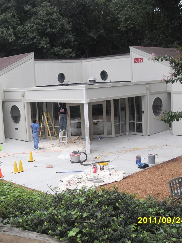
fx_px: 322
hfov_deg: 31.4
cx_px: 66
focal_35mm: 46
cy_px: 121
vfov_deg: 41.2
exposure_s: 1/60
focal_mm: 6.3
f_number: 7
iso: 80
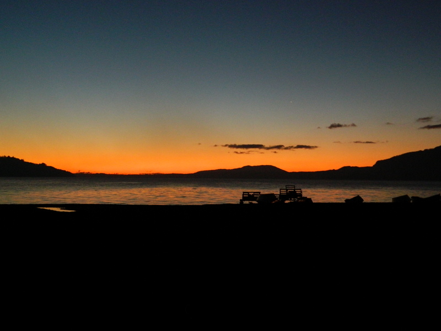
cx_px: 220
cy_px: 166
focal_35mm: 41
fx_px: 522
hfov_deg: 45.8
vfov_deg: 35.1
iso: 400
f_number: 3.5
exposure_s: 1/6
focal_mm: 7.3
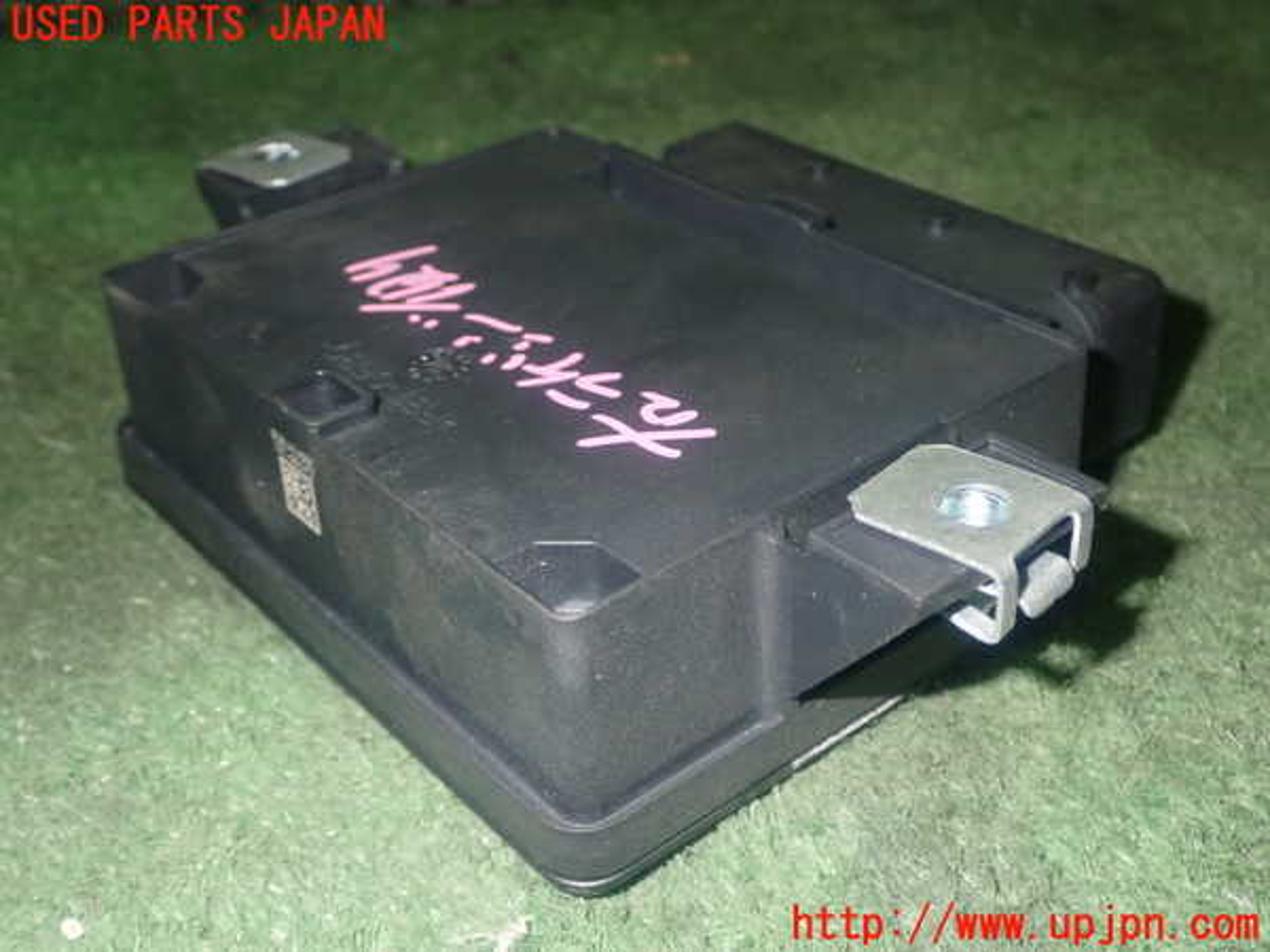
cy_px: 476
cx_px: 635
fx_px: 1614
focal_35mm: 44
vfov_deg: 32.9
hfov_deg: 42.9
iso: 800
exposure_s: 1/40
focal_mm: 7.84
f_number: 9
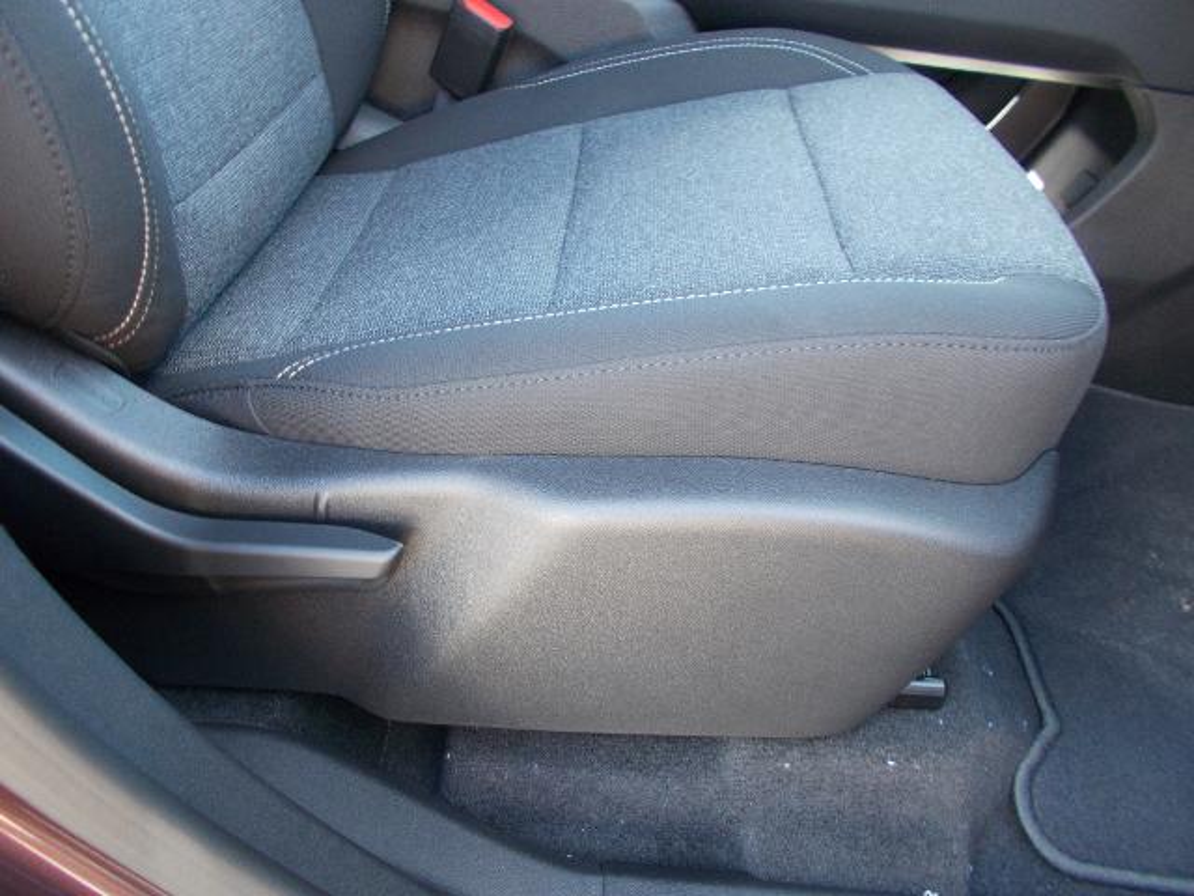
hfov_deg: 67.3
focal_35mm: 26
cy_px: 448
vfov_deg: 53.1
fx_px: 897
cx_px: 597
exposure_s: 1/25
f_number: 3.2
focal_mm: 4.6
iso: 140
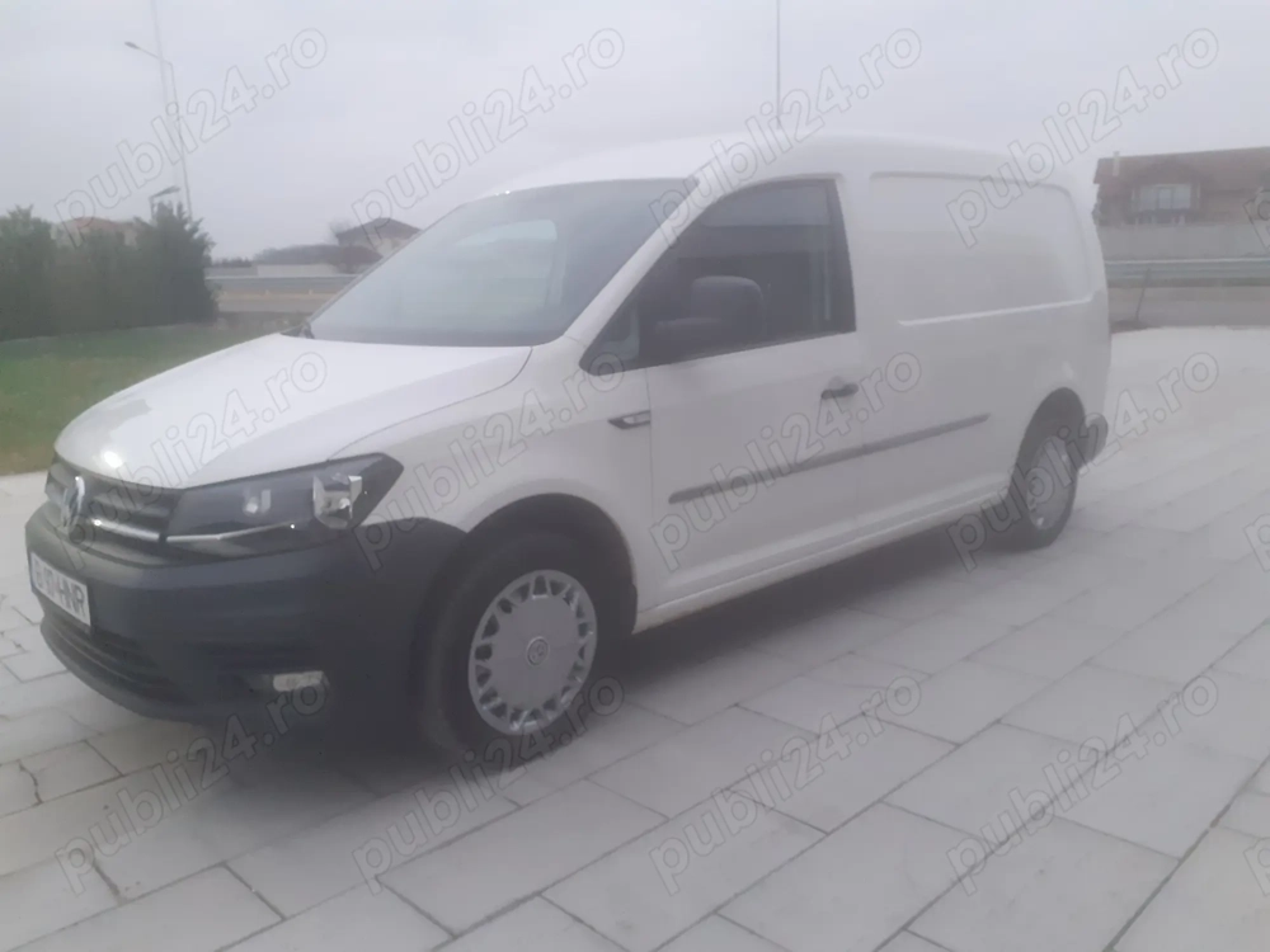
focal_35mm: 27
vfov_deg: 51.4
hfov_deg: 65.3
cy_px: 476
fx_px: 991
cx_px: 635
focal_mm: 3.6
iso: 250
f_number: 1.9
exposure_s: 1/25
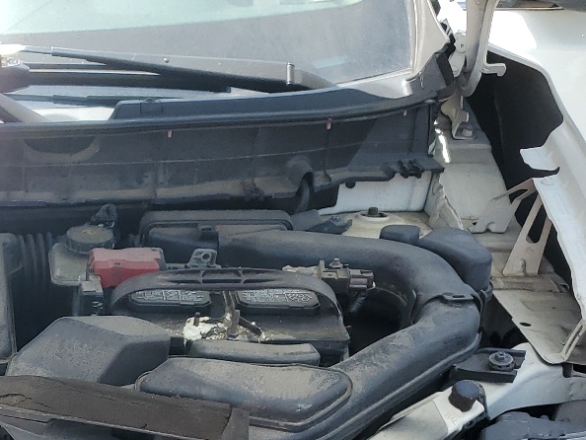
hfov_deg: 25.2
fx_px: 1185
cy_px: 525
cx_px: -107
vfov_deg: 19.8
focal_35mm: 70
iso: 50
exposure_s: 1/1250
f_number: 1.5
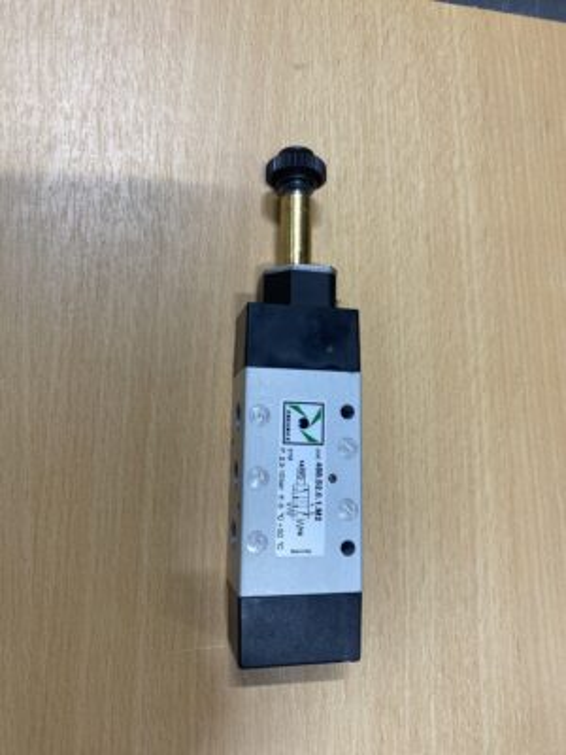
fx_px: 567
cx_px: 283
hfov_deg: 53.1
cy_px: 378
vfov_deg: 67.3
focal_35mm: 26
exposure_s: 1/100
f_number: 1.8
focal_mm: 4.25
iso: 64
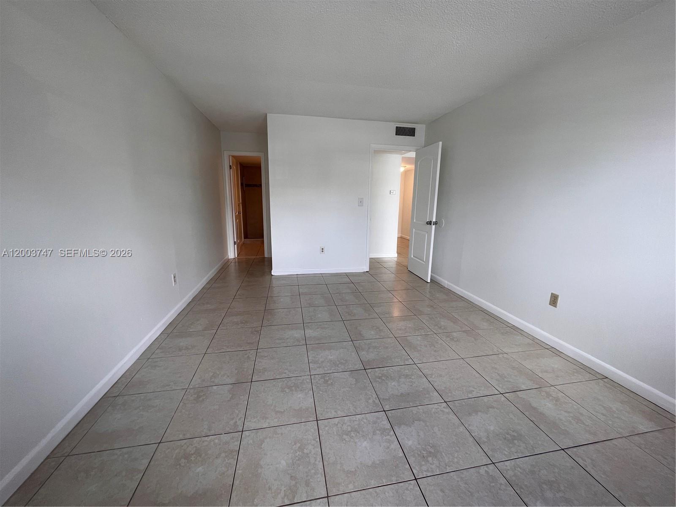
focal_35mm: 13
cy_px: 254
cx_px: 338
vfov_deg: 89.9
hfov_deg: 106.2
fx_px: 254
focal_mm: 1.57
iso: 64
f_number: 1.8
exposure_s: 1/99
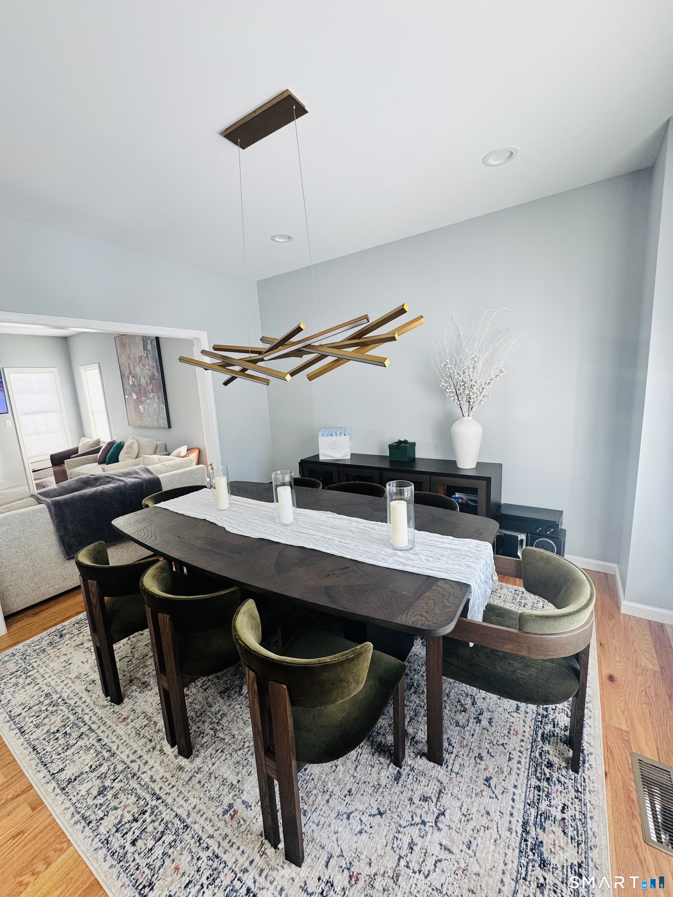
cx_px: 336
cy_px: 448
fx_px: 363
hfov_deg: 85.7
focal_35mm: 14
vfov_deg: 102.1
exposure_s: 1/99
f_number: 2.2
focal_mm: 2.22
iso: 100
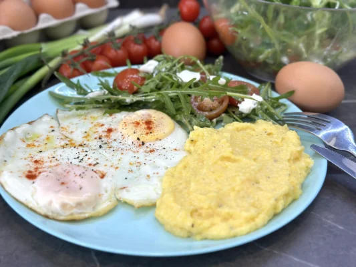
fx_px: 494
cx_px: 178
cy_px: 134
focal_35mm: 48
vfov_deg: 30.3
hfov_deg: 39.6
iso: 64
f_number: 1.78
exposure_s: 1/168
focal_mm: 6.86
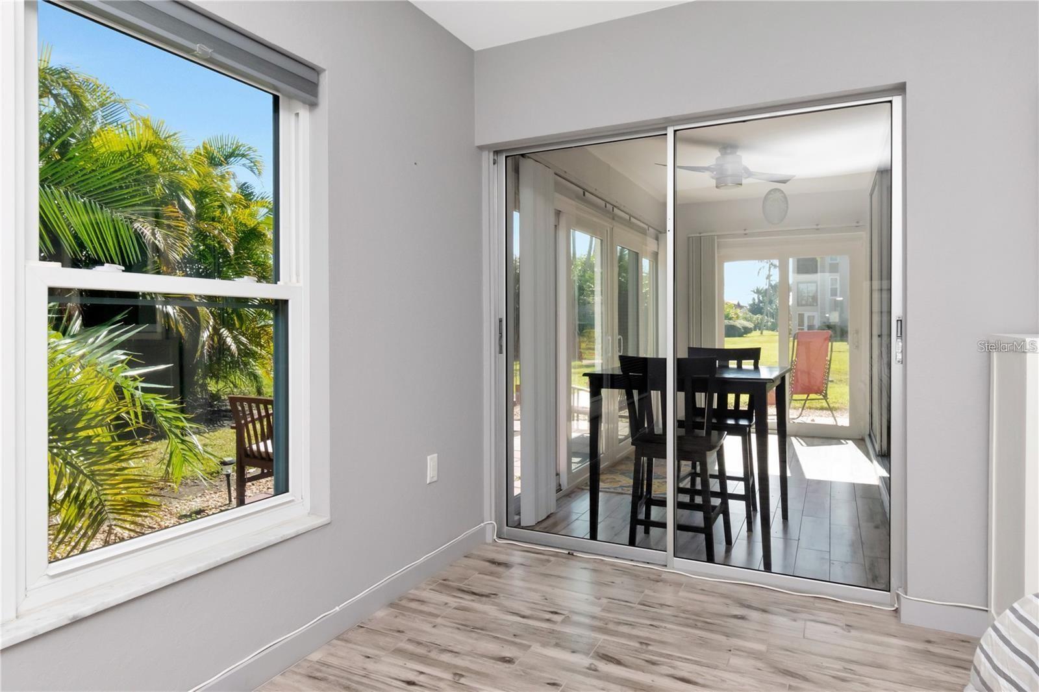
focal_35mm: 21
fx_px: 606
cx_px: 520
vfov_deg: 59.5
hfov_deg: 81.2
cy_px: 346
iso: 1600
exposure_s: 1/200
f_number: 16
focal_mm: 14
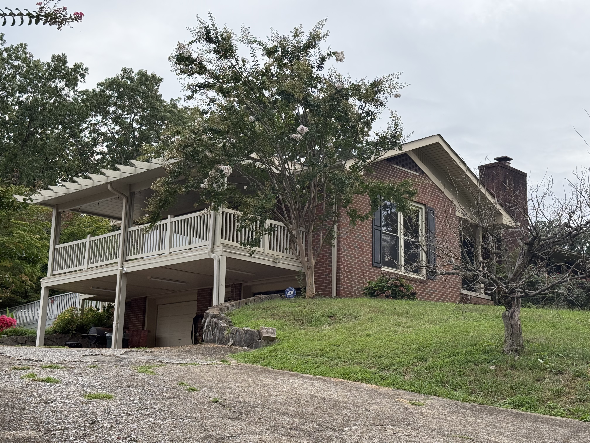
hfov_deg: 39.7
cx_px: 295
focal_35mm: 48
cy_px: 222
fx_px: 818
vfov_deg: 30.3
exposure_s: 1/620
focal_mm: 6.76
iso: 80
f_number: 1.78
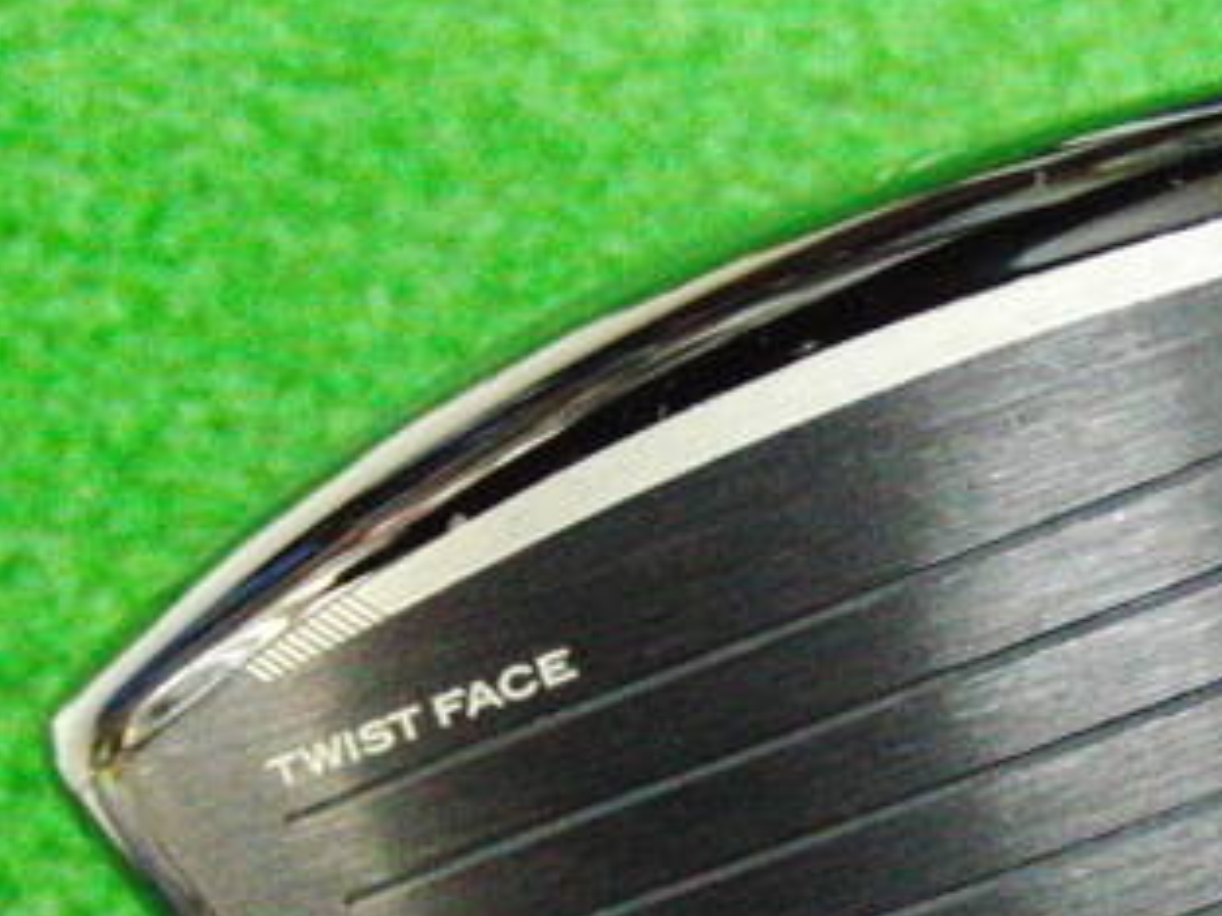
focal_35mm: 76
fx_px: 2683
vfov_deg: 19.4
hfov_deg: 24.8
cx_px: 1124
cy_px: 556
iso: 3200
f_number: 3.6
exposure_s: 1/100
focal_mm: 6.42
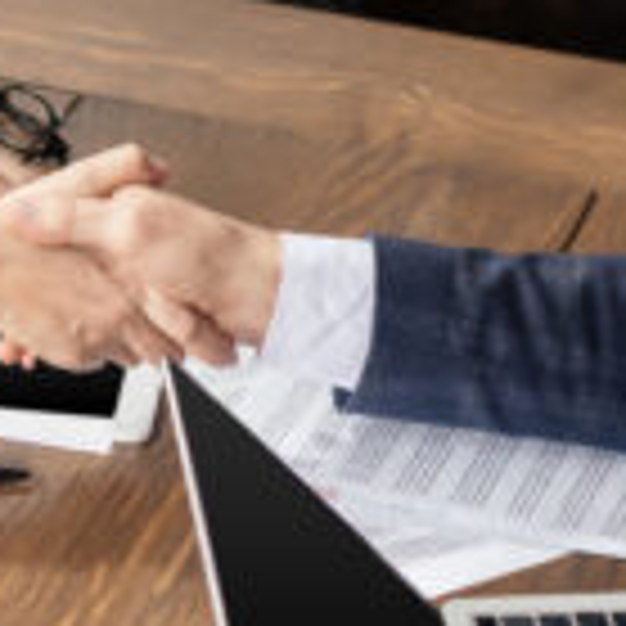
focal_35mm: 183
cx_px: 131
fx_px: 3744
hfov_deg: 9.5
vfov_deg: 9.5
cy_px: -77
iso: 160
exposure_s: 1/200
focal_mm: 50
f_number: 2.8
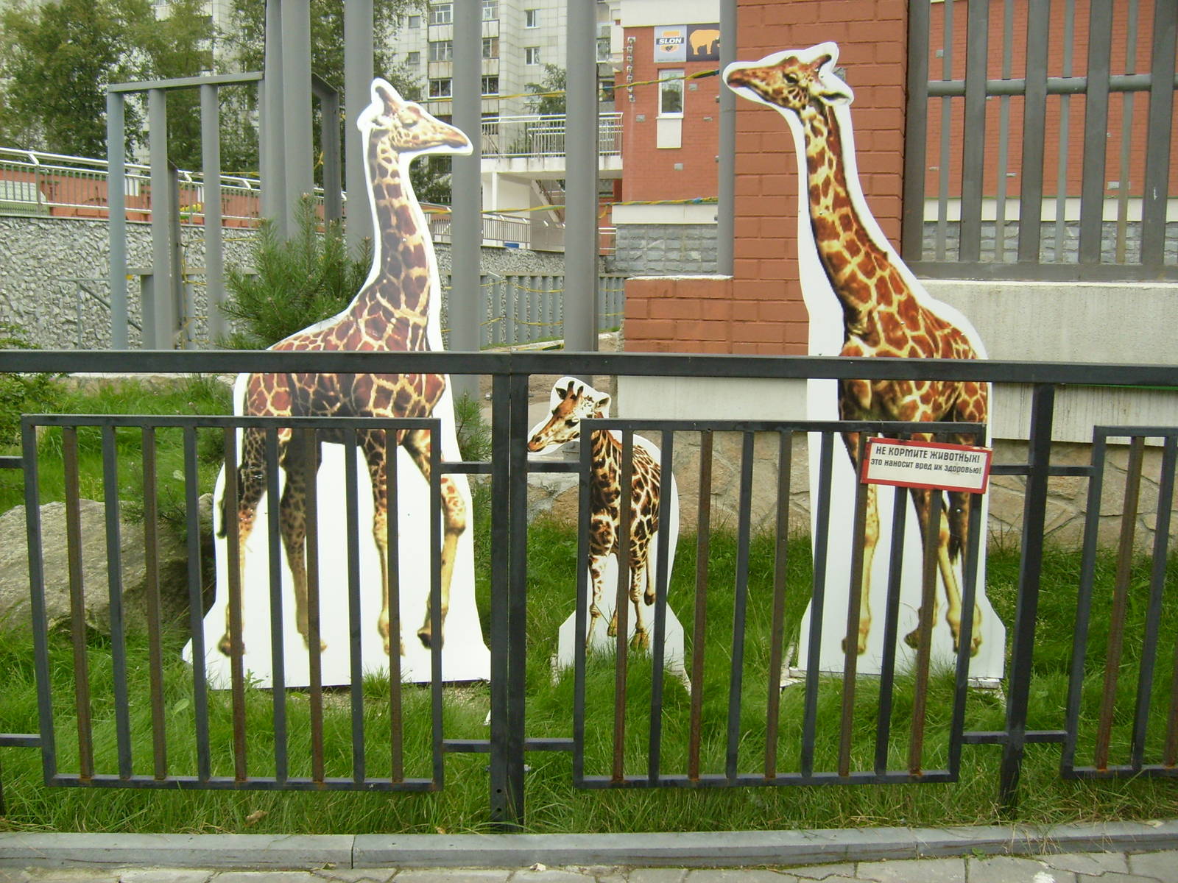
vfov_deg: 40.7
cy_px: 442
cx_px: 589
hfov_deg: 52.6
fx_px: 1191
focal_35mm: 35
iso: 80
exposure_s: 1/90
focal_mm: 5.8
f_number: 2.8
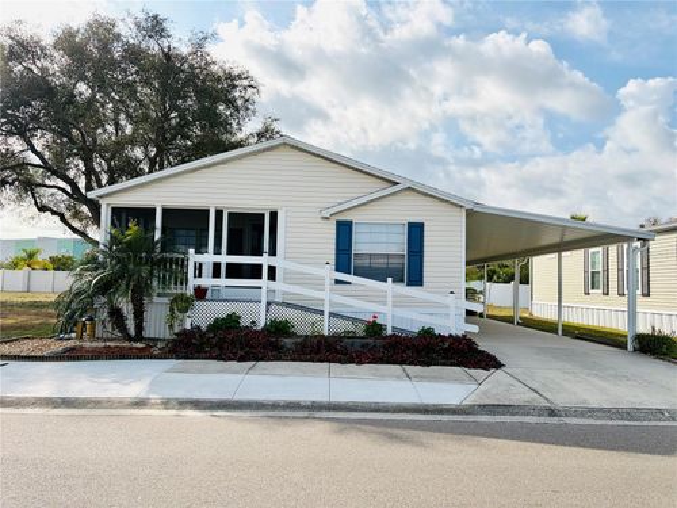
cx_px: 338
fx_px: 508
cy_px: 254
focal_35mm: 26
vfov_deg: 53.1
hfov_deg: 67.3
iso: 50
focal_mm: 5.96
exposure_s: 1/4950
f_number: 1.6
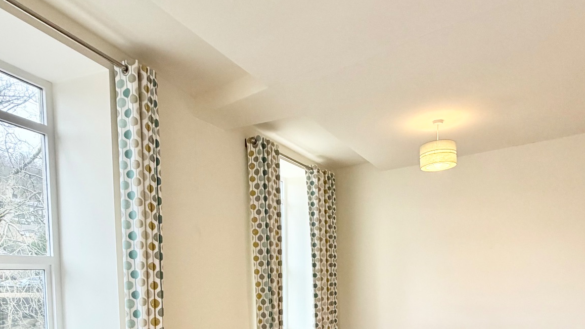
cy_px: 301
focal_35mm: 27
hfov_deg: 69.8
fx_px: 419
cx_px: 305
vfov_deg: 39.6
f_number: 2.2
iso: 200
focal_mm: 2.22
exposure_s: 1/121
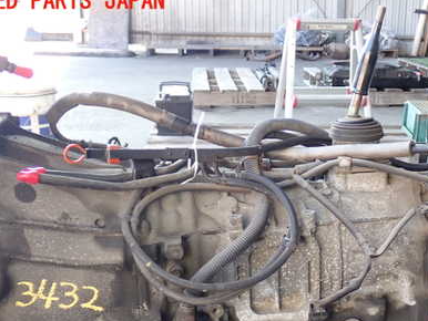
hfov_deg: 32.3
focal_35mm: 59
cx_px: 296
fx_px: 730
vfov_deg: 24.6
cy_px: 237
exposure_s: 1/80
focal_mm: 6.83
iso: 200
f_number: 2.7
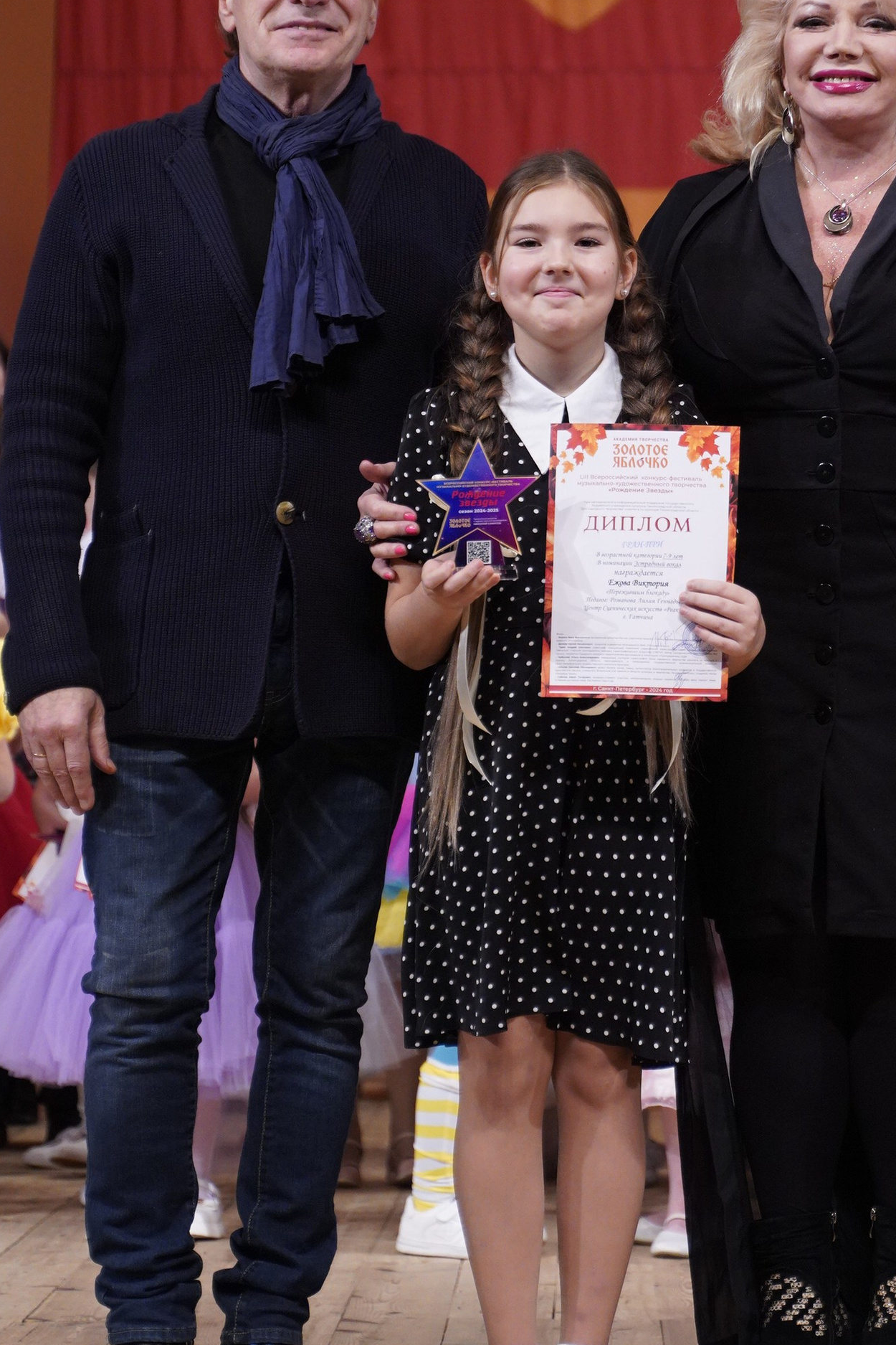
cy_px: 432
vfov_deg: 16.1
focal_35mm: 127
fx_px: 4741
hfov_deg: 10.8
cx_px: 563
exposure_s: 1/400
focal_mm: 62
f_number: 2.8
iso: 1600
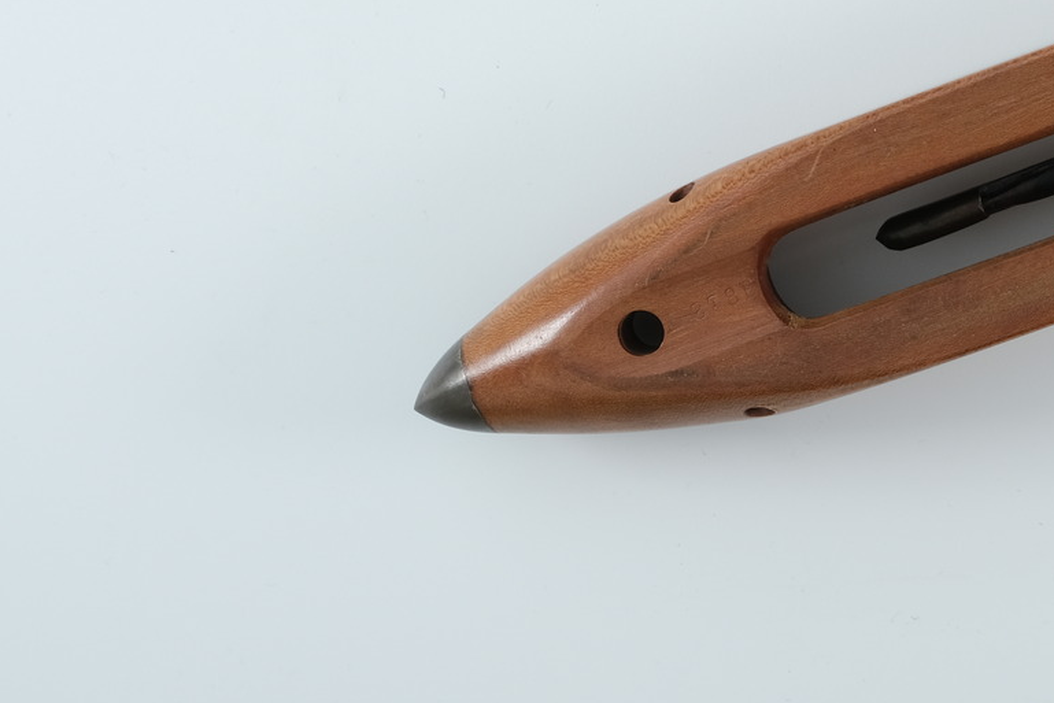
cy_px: 73
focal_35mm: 104
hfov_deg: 18.5
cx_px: 1303
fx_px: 3045
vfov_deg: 13.1
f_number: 11
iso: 200
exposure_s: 1/4
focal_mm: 26.5
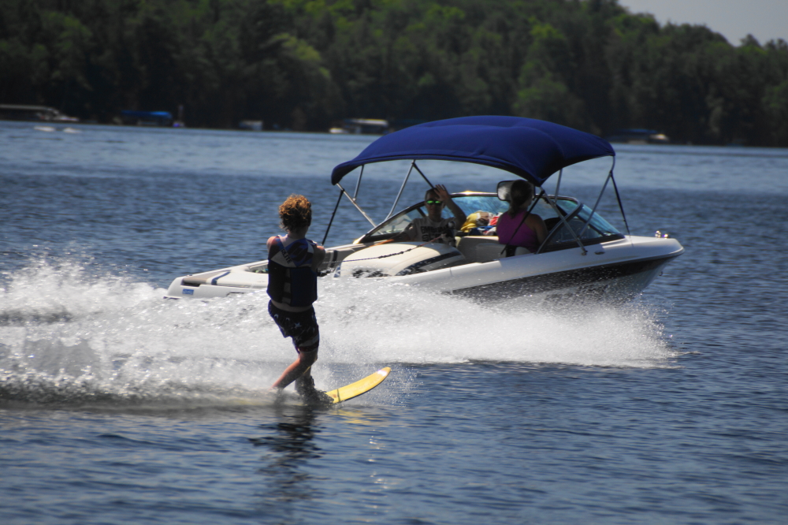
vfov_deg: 3.7
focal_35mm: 375
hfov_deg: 5.5
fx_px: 8205
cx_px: 394
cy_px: 262
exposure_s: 1/400
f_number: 6.3
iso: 125
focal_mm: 250
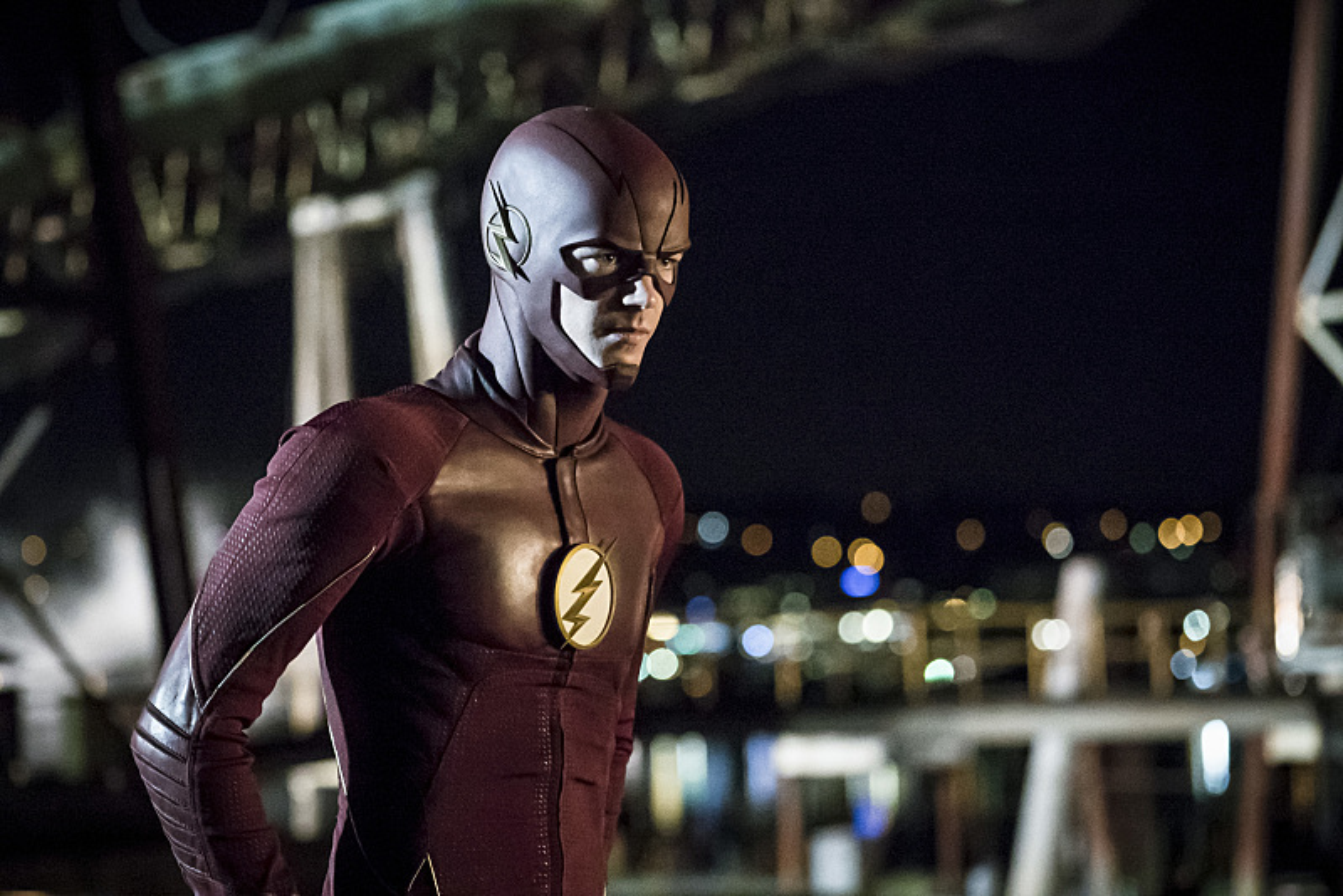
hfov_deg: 17.3
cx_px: 672
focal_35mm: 118
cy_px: 448
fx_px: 4403
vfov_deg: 11.6
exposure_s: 1/200
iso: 10000
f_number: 4
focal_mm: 118
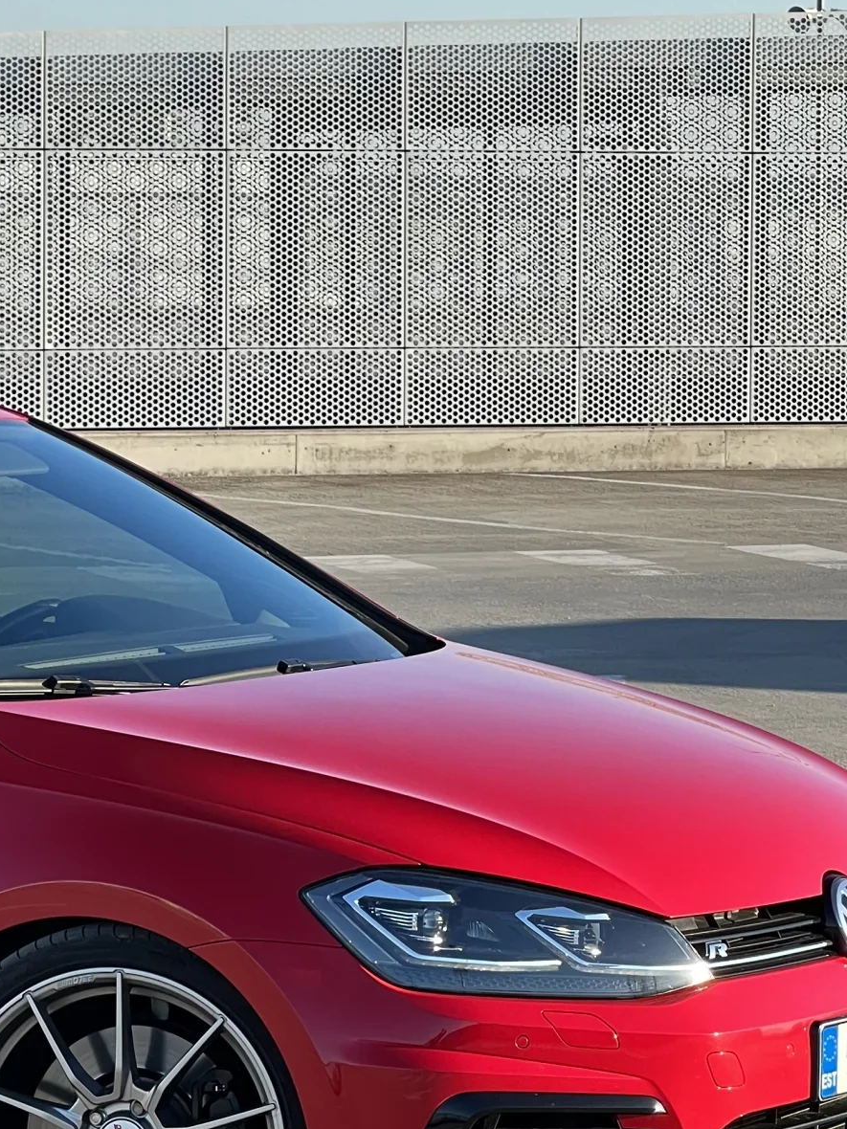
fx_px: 5448
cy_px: 604
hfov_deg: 8.9
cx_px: 189
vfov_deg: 11.8
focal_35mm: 167
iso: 32
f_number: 2.8
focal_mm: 9
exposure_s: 1/129
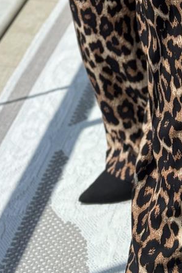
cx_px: 136
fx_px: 1130
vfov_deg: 13.4
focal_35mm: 149
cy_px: -58
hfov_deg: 9.2
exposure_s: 1/832
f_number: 1.78
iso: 64
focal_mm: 6.76
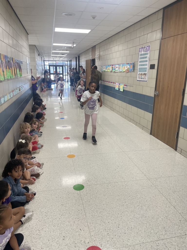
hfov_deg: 53.1
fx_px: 187
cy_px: 125
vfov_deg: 67.3
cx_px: 94
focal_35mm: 26
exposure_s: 1/121
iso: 125
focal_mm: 4.2
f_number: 1.6
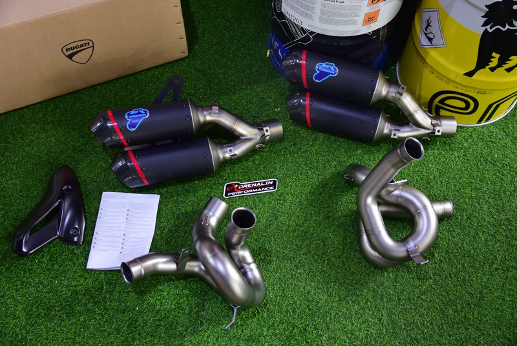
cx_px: 258
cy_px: 173
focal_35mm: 39
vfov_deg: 34.3
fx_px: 561
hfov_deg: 49.5
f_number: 3.2
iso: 1000
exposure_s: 1/30
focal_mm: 26
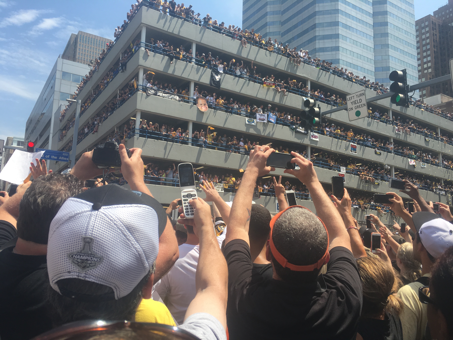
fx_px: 380
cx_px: 226
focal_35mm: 29
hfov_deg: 61.7
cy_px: 170
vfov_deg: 48.2
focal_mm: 4.15
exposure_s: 1/1131
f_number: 2.2
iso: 25
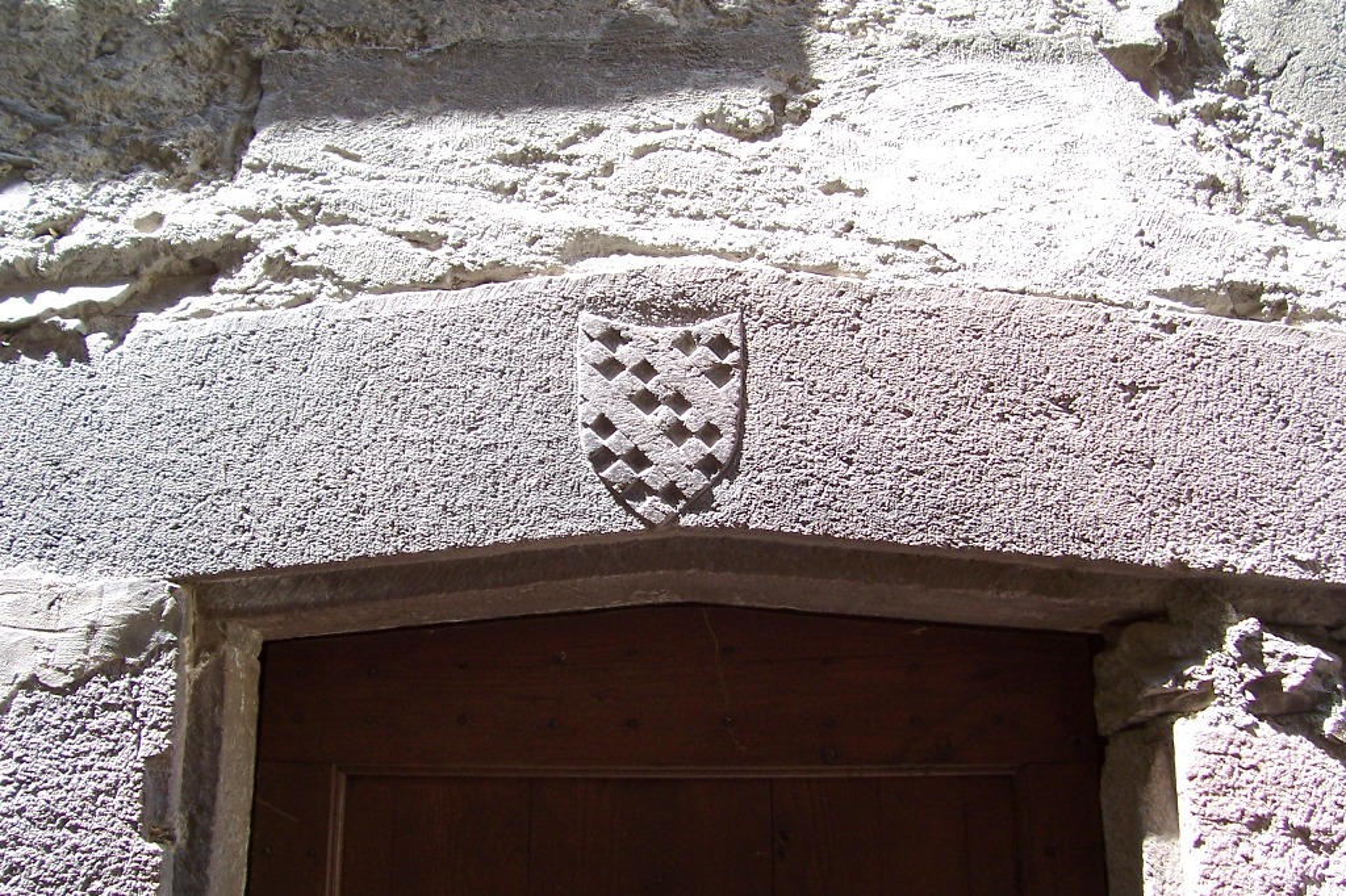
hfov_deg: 55.8
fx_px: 1271
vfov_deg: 38.9
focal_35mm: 34
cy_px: 448
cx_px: 673
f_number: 2.7
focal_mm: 5.6
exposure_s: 1/90
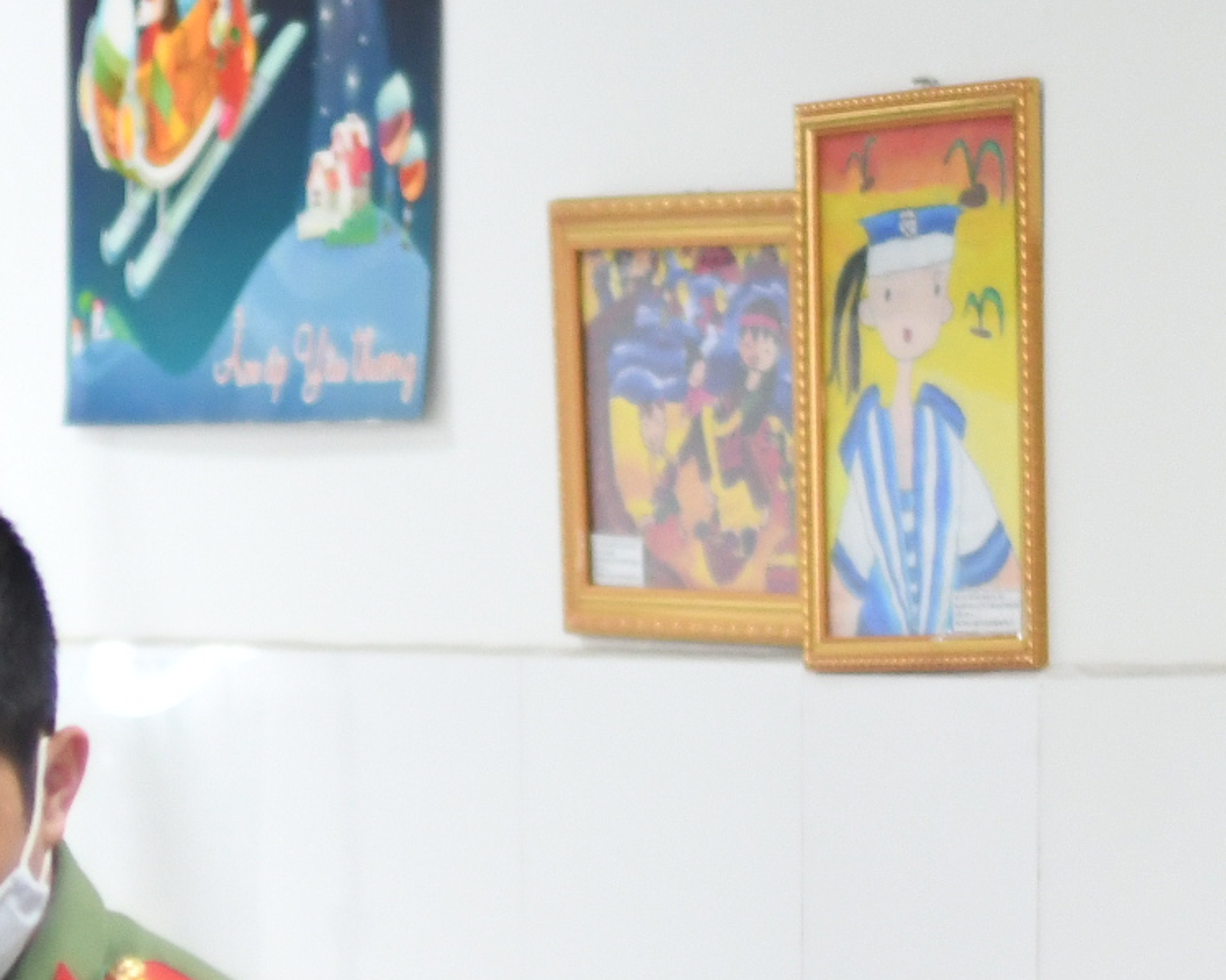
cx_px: -243
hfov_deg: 7.3
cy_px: 1495
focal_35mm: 262
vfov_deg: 5.8
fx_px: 9504
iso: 1000
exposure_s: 1/200
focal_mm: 50
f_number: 1.8
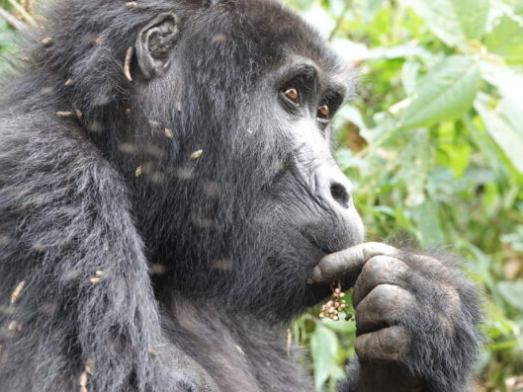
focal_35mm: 218
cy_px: 196
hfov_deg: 9.1
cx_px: 291
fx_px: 3294
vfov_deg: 6.8
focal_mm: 73.24
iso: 800
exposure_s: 1/100
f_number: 4
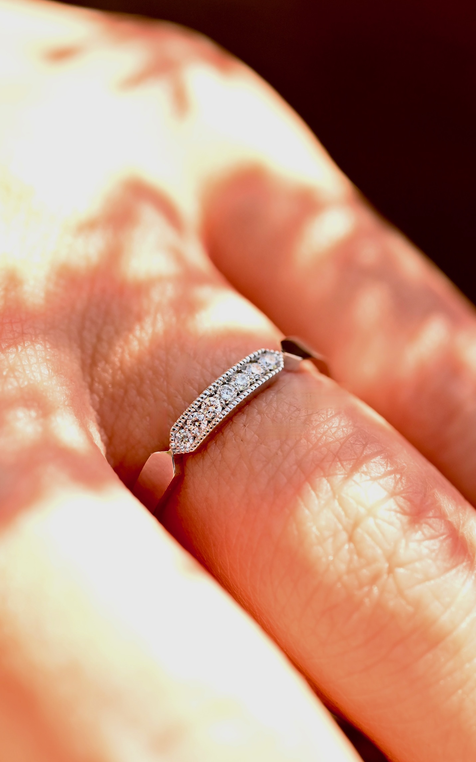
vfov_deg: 26.8
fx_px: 1599
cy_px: 381
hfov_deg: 16.9
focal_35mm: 77
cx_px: 239
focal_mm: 50
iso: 800
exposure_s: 1/1000
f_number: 6.3
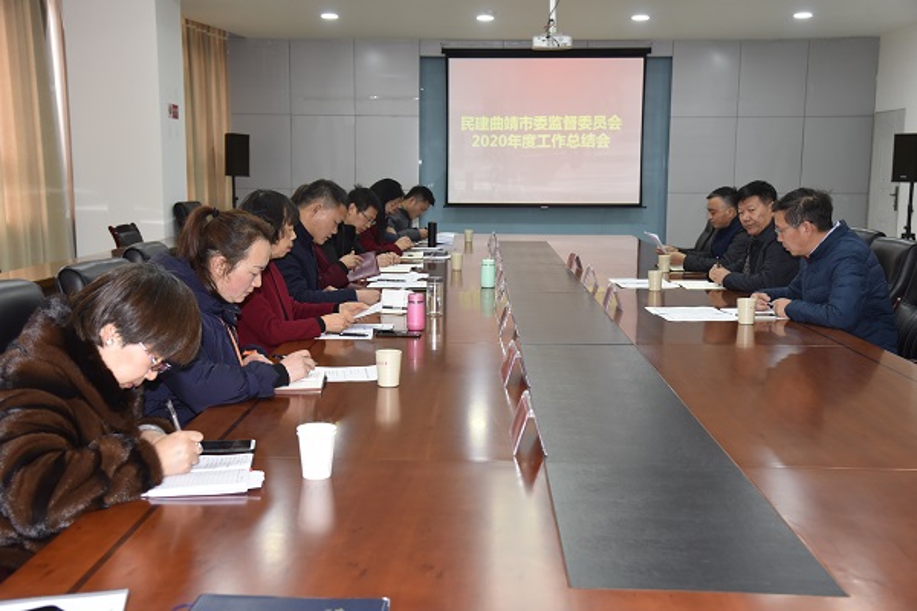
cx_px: 458
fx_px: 1121
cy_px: 306
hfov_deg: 44.5
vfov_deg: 30.5
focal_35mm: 44
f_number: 5.6
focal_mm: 44
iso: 1250
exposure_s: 1/60
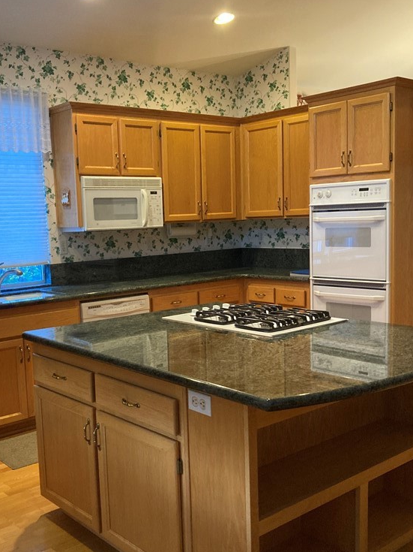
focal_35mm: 39
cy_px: 303
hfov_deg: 36.7
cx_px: 164
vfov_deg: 47.8
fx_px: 621
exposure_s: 1/40
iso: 320
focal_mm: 3.99
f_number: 1.8
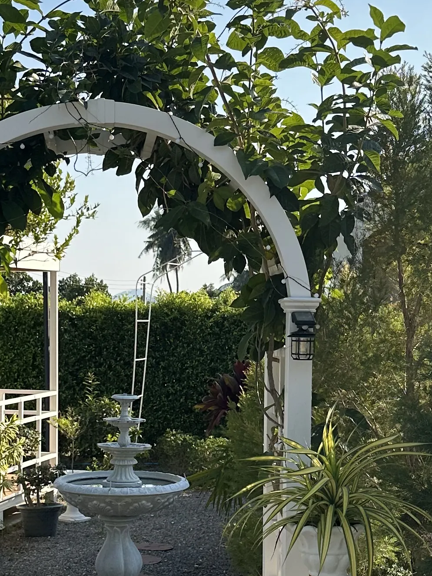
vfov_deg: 26.6
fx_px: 1215
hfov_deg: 20.1
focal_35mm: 73
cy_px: 371
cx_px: 170
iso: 80
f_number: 1.78
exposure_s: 1/4348
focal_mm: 6.86
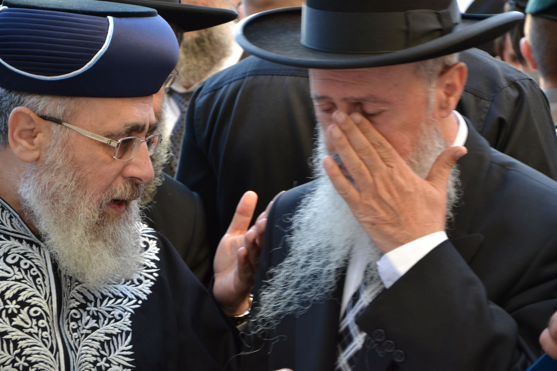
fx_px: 2436
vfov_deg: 8.7
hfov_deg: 13.0
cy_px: 186
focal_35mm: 158
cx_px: 278
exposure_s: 1/60
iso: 400
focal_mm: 105
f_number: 5.6
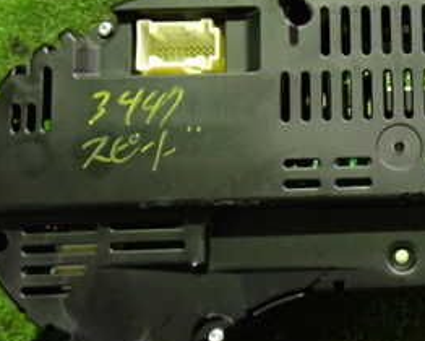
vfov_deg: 22.7
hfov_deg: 27.0
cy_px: 107
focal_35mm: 67
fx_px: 843
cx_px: 402
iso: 800
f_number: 2.3
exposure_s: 1/20
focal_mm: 5.4
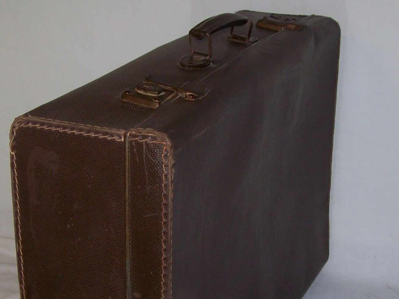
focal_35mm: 78
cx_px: 200
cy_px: 205
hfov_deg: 25.0
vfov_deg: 18.8
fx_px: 899
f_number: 2.7
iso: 80
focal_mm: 6
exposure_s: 1/64
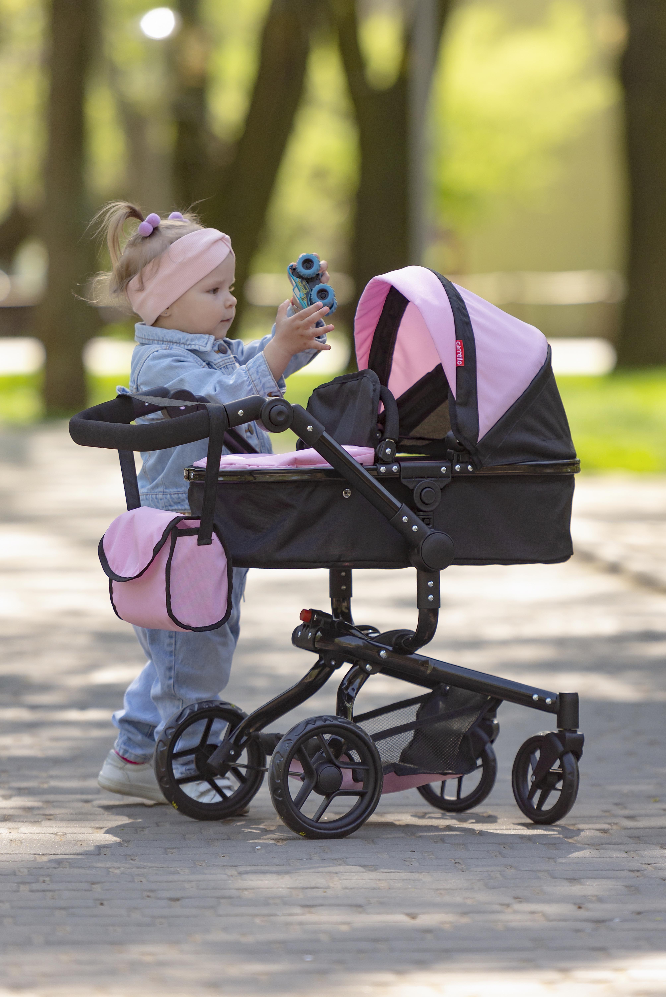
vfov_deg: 12.1
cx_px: 333
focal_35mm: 170
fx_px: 4713
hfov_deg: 8.1
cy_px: 498
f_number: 2.8
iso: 100
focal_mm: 170
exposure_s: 1/1000
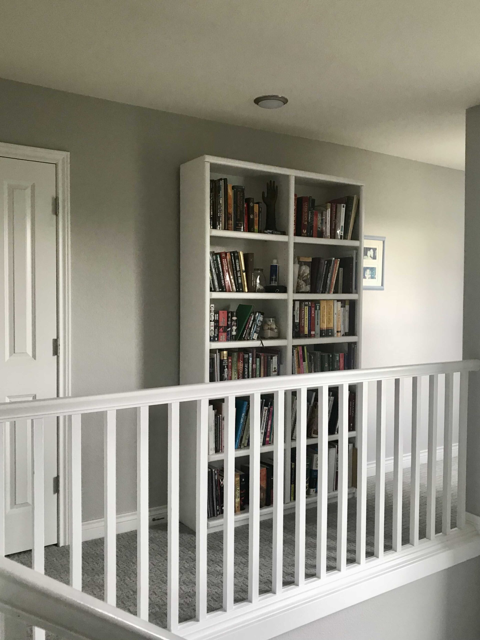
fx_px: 518
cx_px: 240
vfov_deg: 63.5
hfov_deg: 49.7
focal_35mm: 28
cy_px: 320
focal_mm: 3.99
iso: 32
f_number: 1.8
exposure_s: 1/30
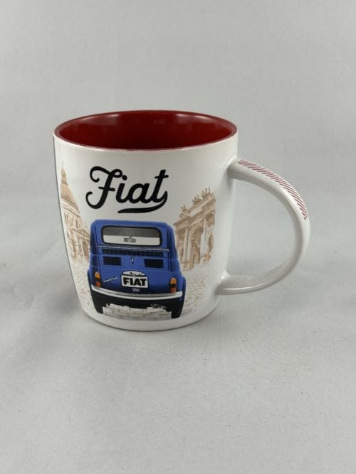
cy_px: 237
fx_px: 658
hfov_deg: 30.3
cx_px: 178
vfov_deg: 39.7
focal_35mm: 48
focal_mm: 6.86
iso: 50
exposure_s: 1/100
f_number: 1.78
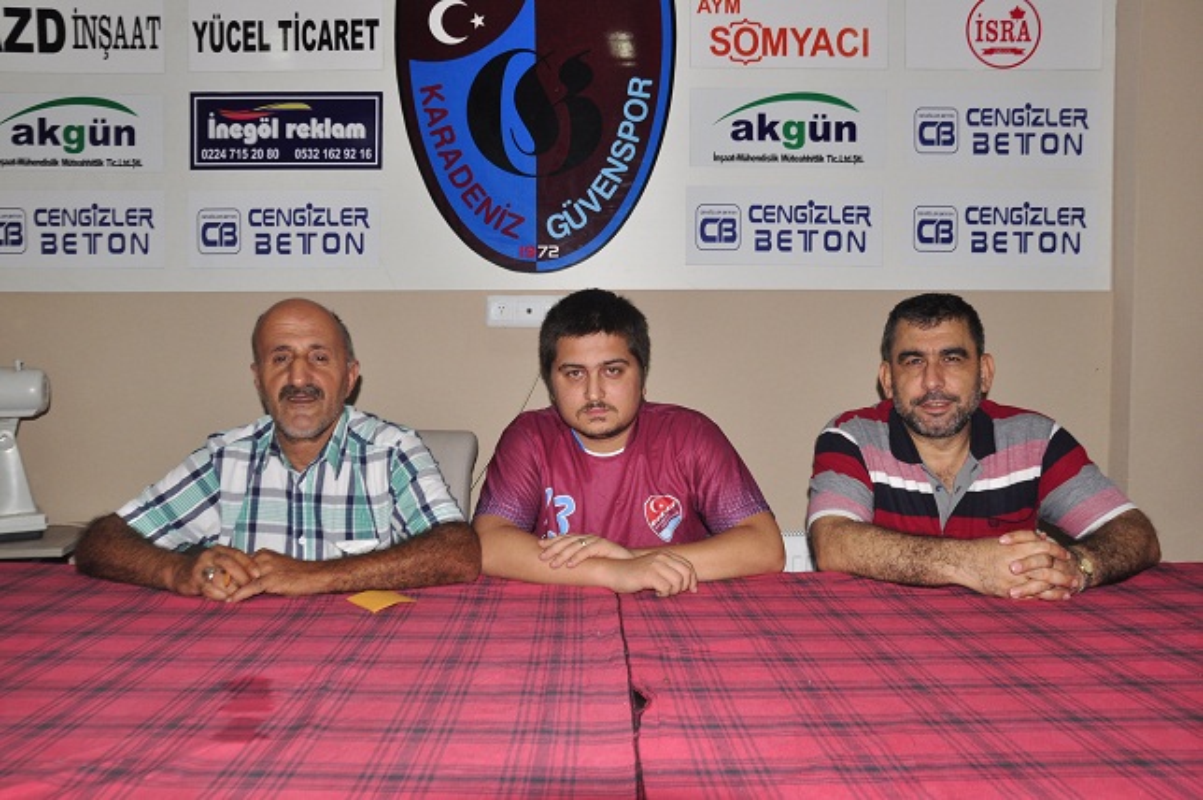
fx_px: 1052
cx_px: 602
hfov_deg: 59.5
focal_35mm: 32
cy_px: 400
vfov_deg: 41.6
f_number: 6.3
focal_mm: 21
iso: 640
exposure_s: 1/160
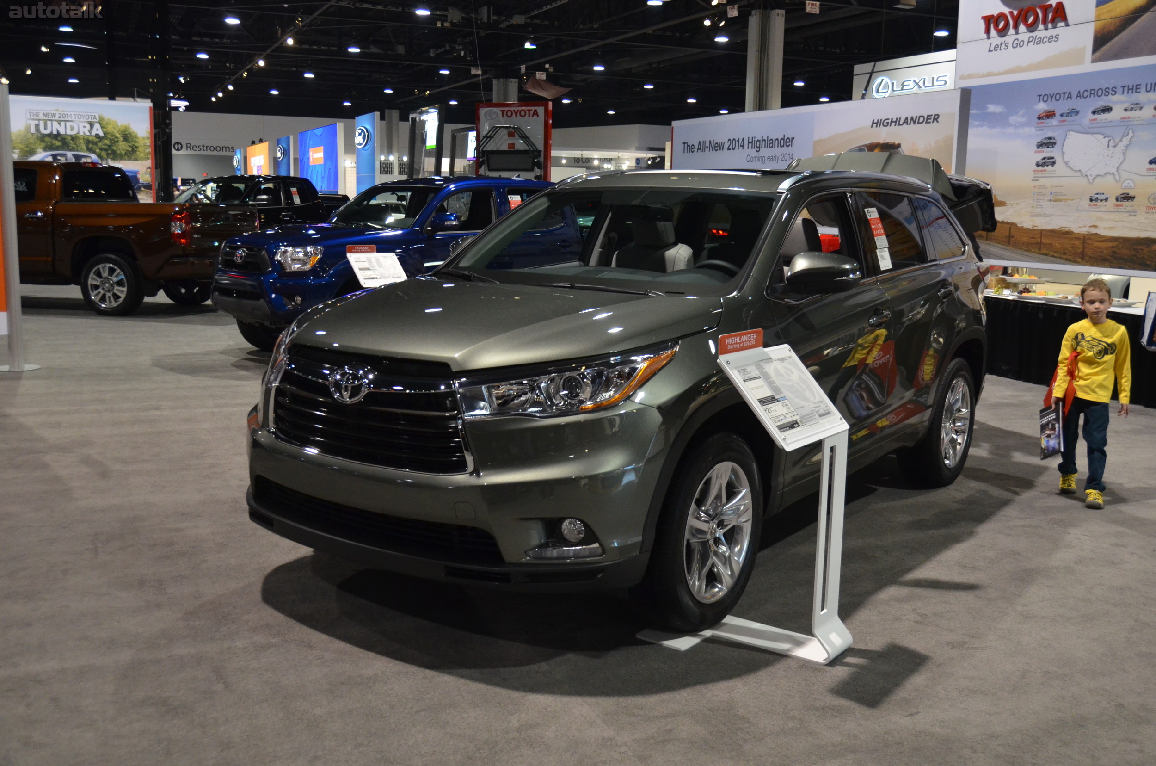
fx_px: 1154
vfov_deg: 36.7
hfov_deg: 53.2
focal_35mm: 36
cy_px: 383
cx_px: 578
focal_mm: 24
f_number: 3.8
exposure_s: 1/125
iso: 1600
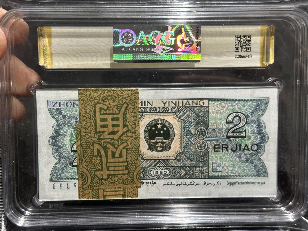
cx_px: 154
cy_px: 116
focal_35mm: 48
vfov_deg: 30.3
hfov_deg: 39.7
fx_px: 427
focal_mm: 6.86
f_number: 1.78
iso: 160
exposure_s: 1/50
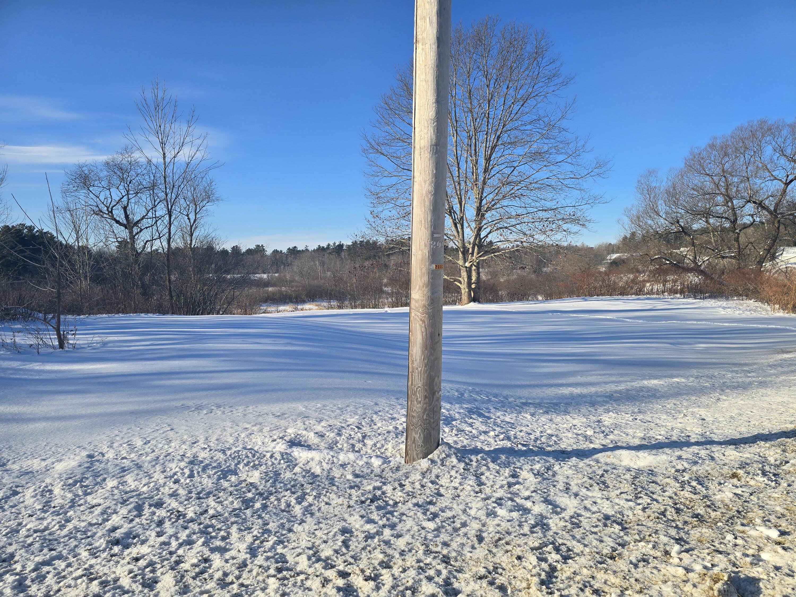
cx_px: 398
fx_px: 529
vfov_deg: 58.9
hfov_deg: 73.9
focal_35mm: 23
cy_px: 298
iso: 12
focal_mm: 6.3
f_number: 1.7
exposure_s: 1/594
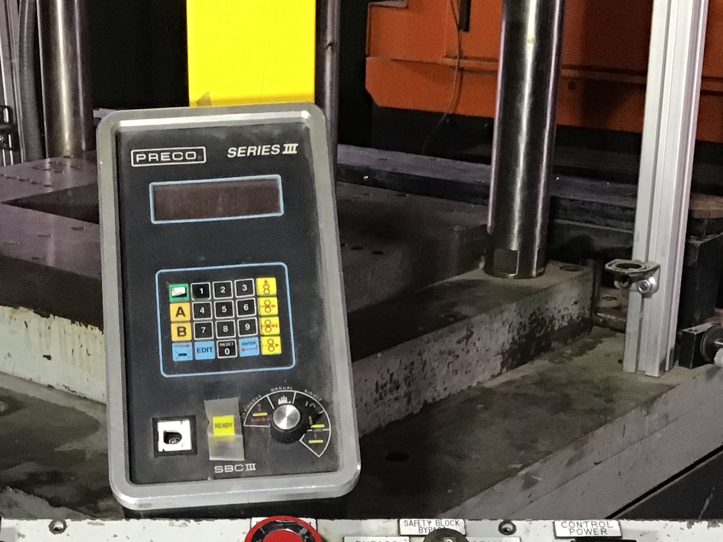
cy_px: 524
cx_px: 305
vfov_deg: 20.2
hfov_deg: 27.4
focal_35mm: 71
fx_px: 1483
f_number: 2.4
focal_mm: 3.3
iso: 125
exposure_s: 1/30
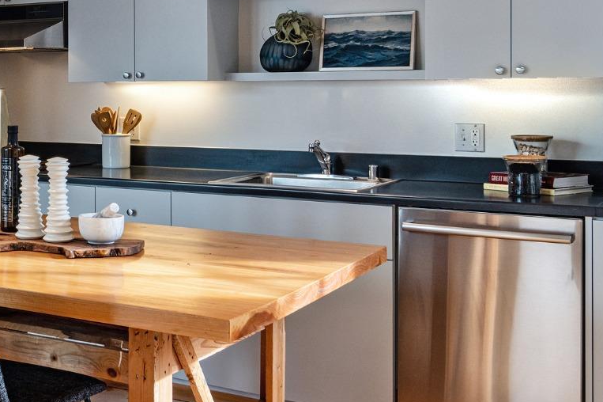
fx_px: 988
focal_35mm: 59
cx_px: 95
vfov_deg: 22.7
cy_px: 91
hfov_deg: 32.7
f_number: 16
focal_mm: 30
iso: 400
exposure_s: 1/15
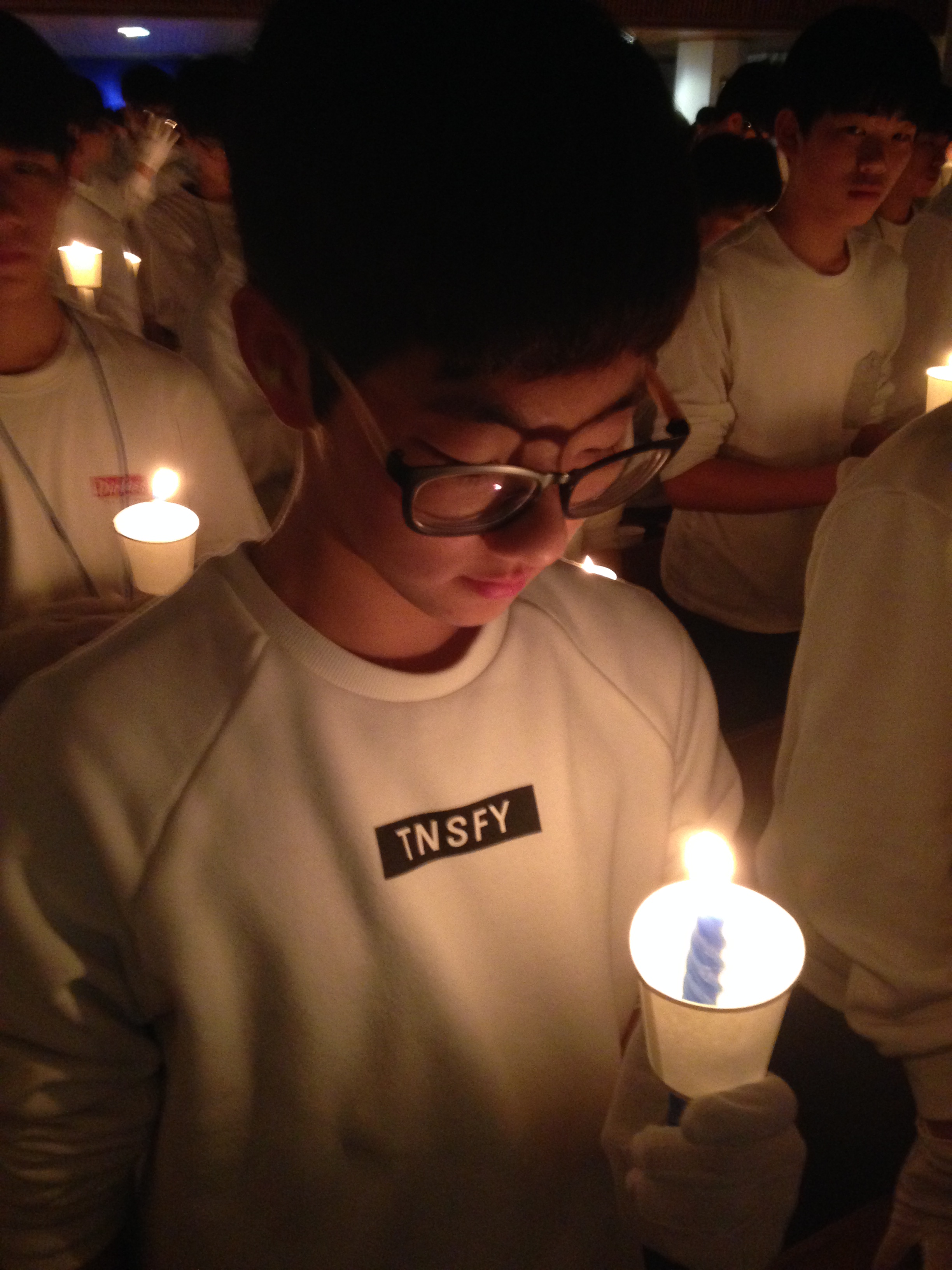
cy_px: 635
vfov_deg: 55.4
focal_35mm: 33
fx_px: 1210
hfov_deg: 42.9
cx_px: 476
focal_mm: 4.12
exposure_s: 1/15
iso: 320
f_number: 2.4
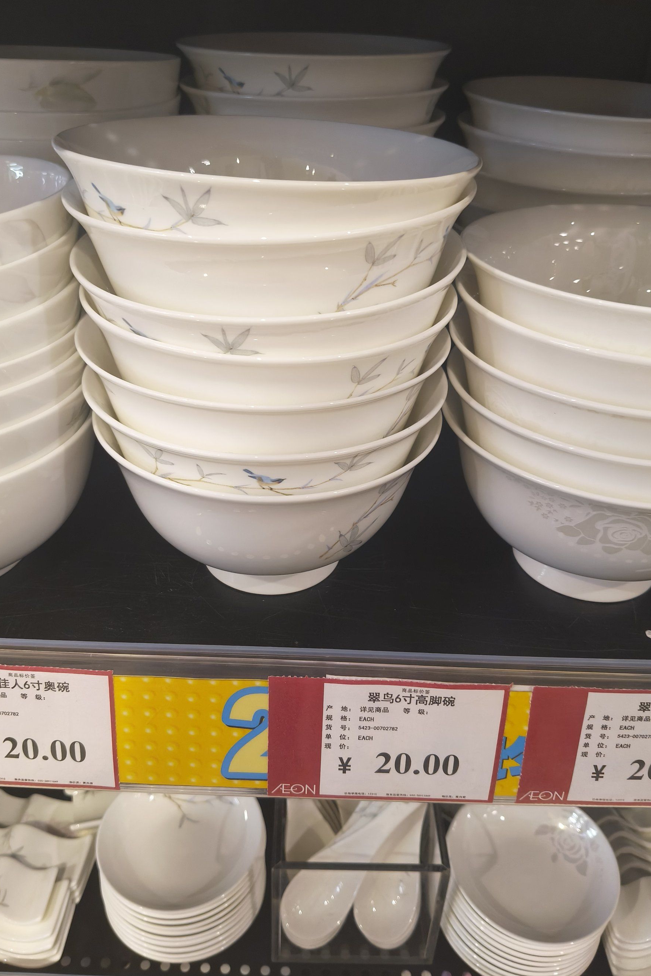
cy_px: 487
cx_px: 298
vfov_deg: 65.5
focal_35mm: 28
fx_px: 759
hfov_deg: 46.4
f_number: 1.8
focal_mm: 4.84
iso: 400
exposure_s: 1/101
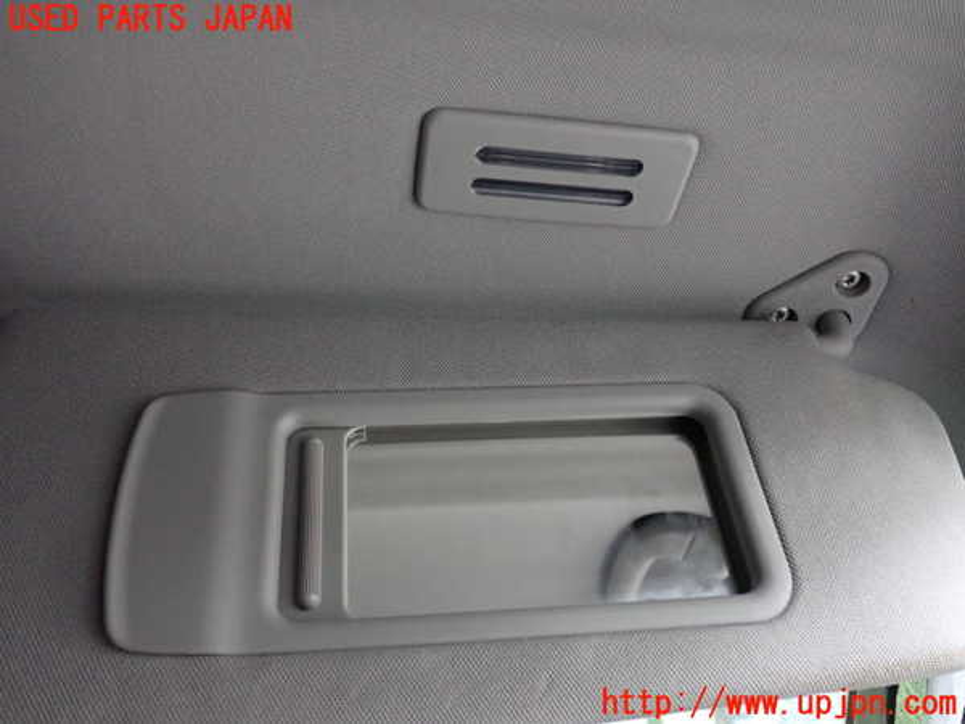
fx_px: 836
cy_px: 362
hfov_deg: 60.0
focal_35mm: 30
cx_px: 482
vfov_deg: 46.8
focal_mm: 5.4
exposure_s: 1/50
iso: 1000
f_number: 2.3
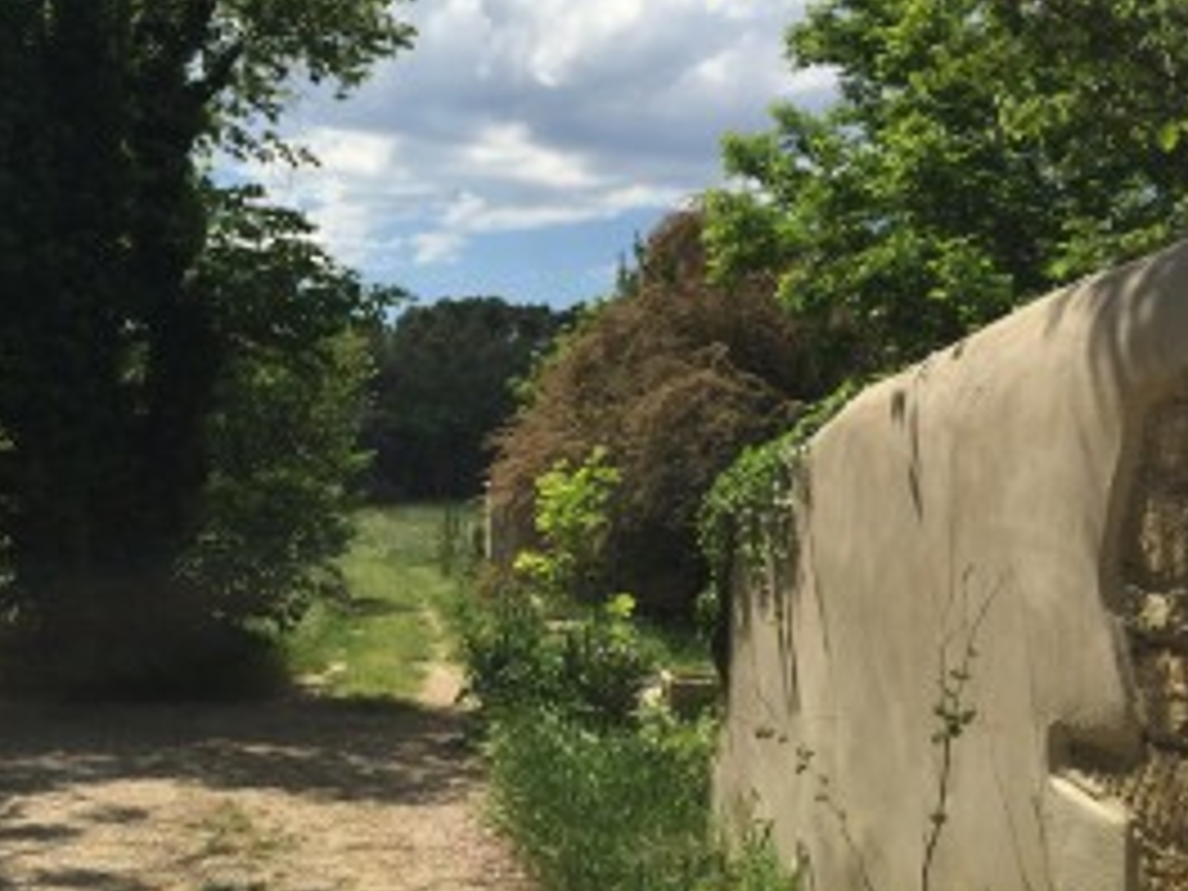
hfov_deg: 42.3
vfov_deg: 32.7
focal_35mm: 44
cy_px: 333
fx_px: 1510
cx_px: 382
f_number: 2.2
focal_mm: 4.15
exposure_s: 1/3597
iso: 32
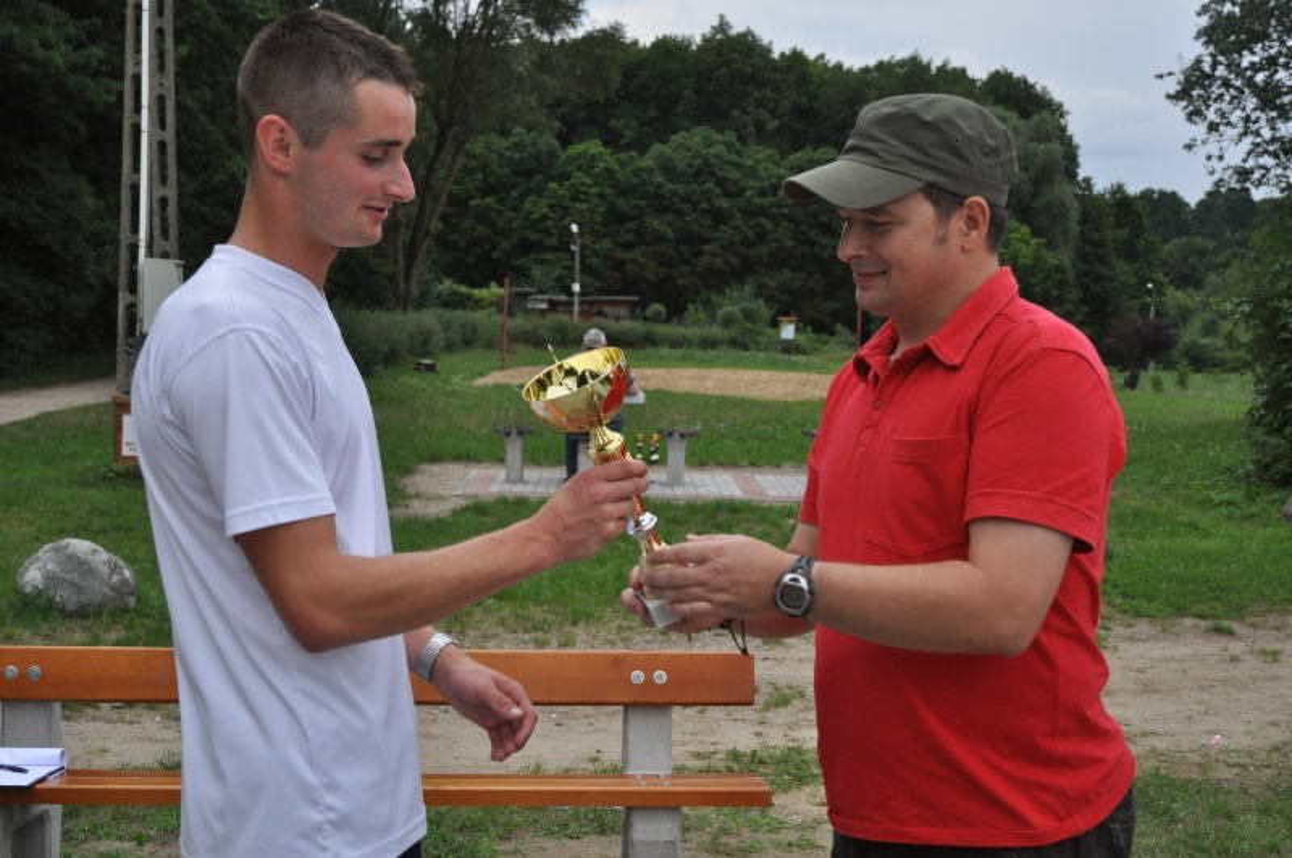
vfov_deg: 26.4
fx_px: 1828
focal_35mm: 51
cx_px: 646
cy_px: 429
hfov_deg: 38.9
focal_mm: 34
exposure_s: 1/160
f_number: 5.6
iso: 800
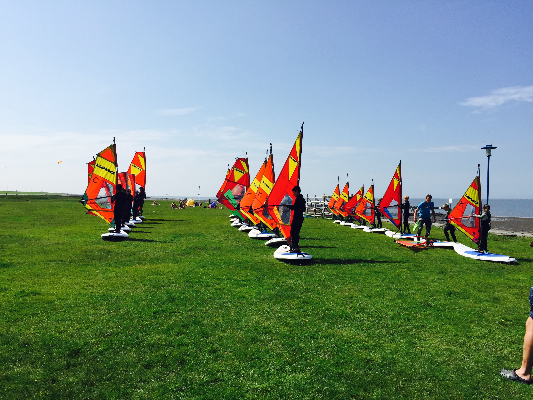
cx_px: 266
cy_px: 200
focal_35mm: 29
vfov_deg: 48.2
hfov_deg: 61.7
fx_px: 447
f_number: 2.2
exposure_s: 1/3300
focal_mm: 4.15
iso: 32
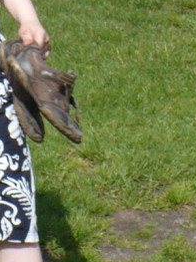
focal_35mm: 170
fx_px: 1282
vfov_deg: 11.2
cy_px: -107
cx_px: 112
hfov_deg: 8.7
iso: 100
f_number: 8
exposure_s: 1/200
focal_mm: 6.1
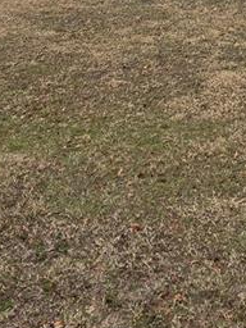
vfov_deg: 26.0
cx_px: 277
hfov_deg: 22.5
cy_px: -120
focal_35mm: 61
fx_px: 578
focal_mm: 2.2
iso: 50
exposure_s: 1/585
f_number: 2.2
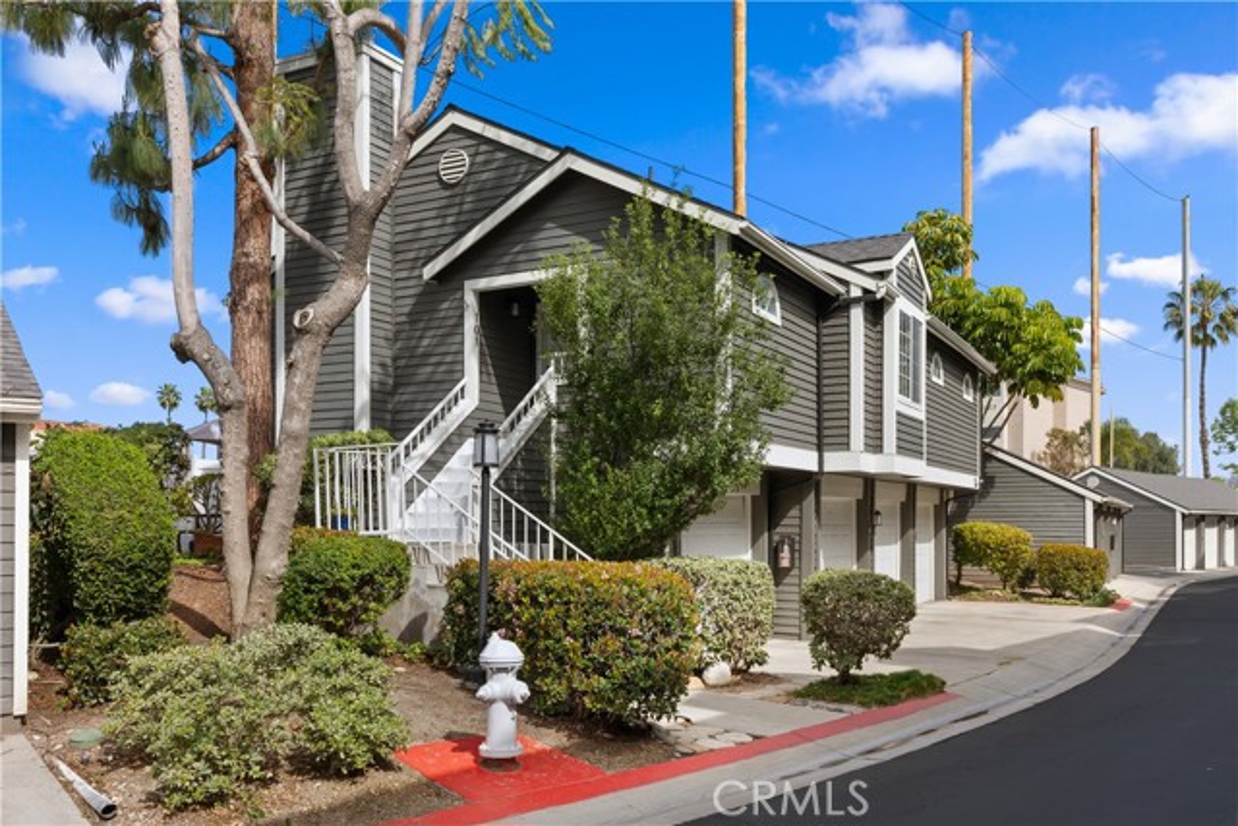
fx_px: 1032
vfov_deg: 43.6
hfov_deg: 61.9
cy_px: 413
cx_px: 619
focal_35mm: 30
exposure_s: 1/200
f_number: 9
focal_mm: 30
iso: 640
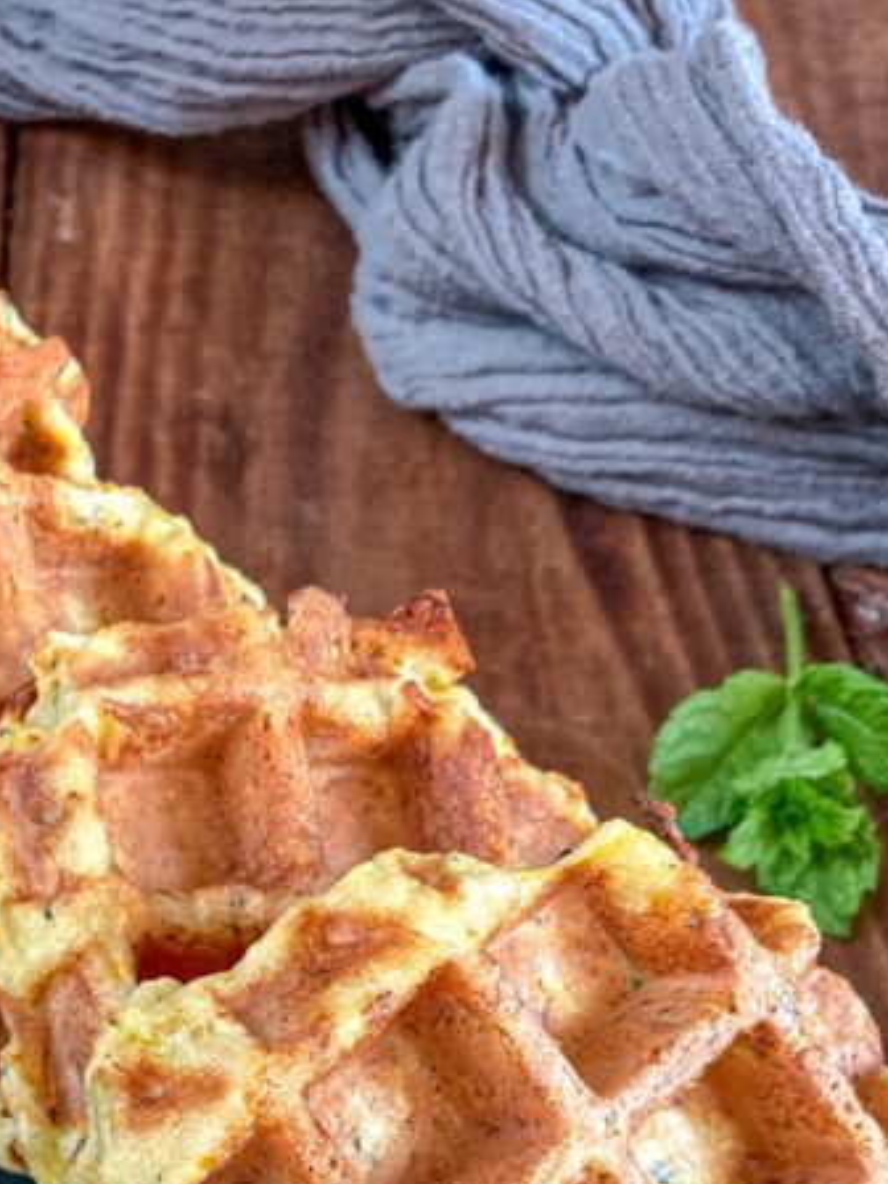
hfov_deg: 22.4
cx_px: 98
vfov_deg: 27.6
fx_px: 2189
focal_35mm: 64
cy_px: 1308
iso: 100
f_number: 1.8
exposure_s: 1/60
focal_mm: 3.99
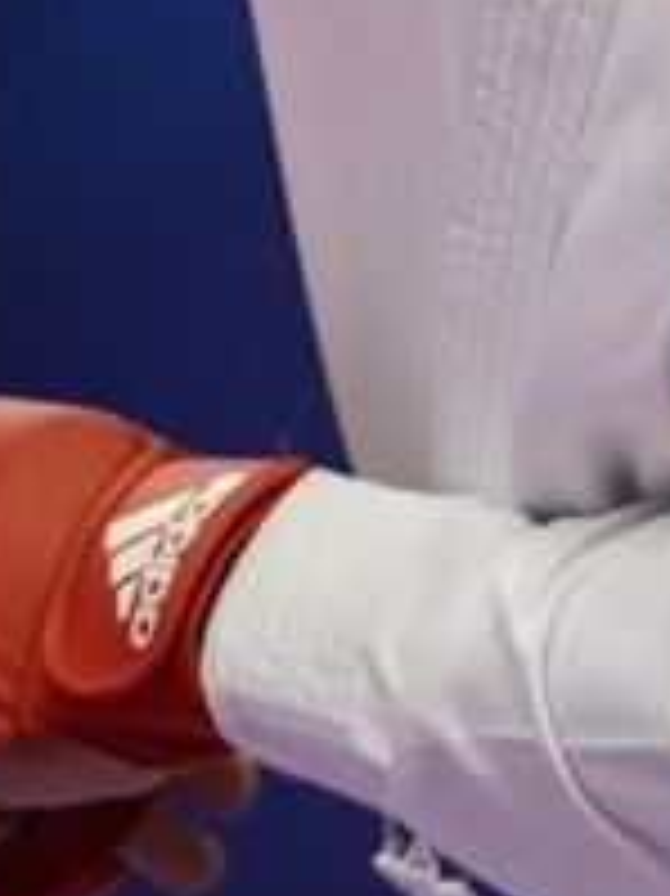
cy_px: 126
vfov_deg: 1.8
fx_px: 28366
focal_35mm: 1098
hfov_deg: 1.4
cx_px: -117
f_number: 2.8
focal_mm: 126
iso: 3200
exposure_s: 1/1000
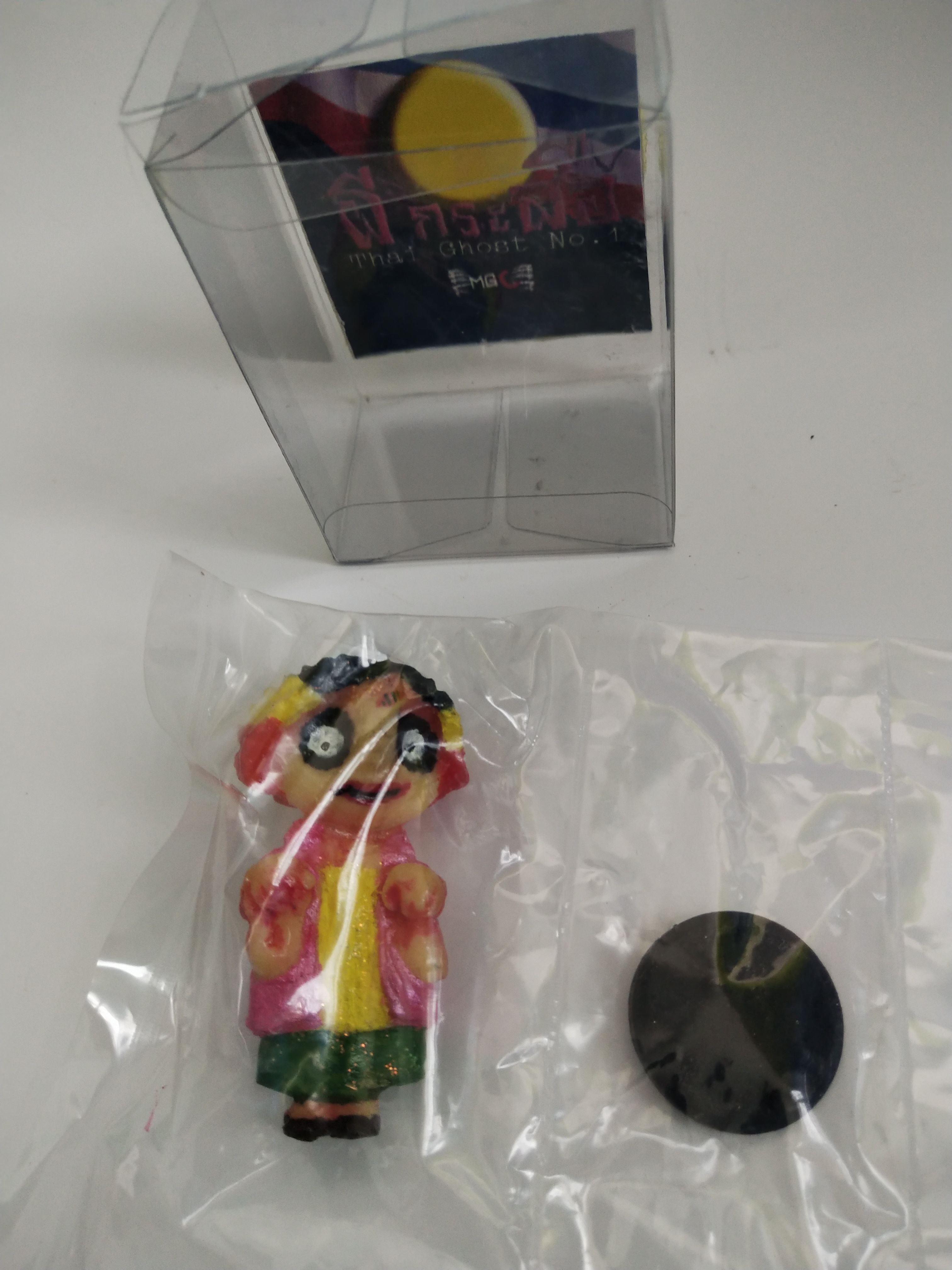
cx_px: 476
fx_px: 1100
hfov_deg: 46.8
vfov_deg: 60.0
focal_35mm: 30
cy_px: 635
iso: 168
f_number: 1.8
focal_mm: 3.95
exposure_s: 1/100
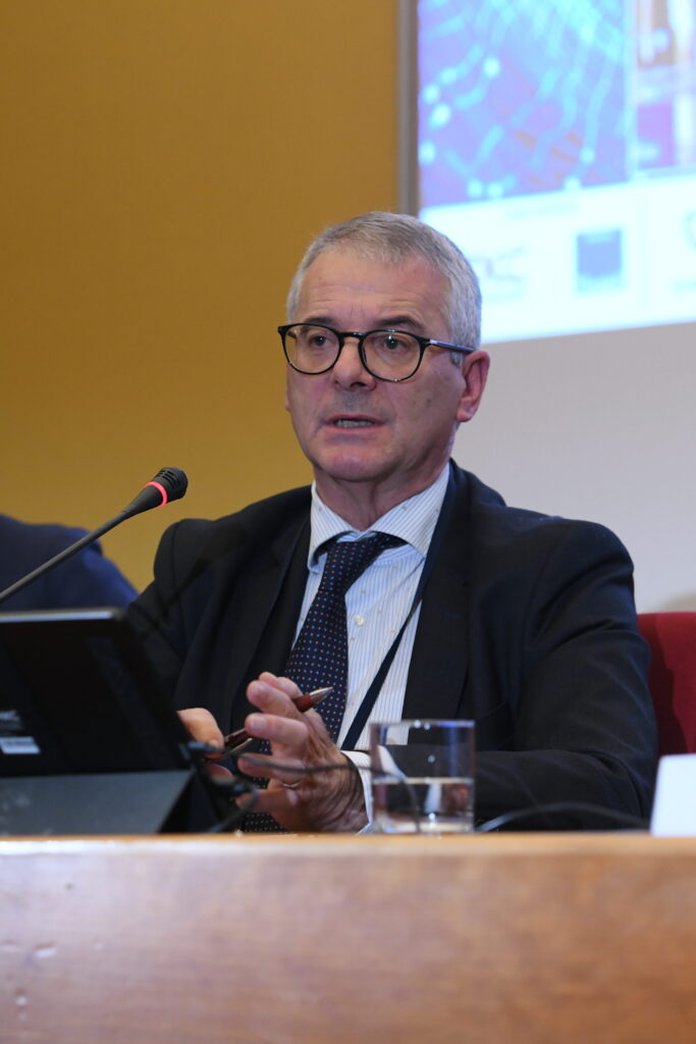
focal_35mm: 158
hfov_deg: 8.7
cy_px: 522
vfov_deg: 13.0
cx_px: 348
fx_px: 4566
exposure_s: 1/160
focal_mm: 105
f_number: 3.2
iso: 3200
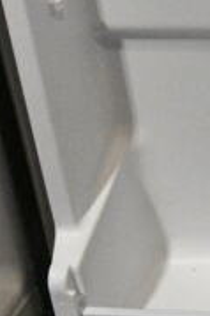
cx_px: 494
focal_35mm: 138
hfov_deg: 9.0
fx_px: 1210
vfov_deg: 13.3
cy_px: -257
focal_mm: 18
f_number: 10
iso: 6400
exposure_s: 1/400
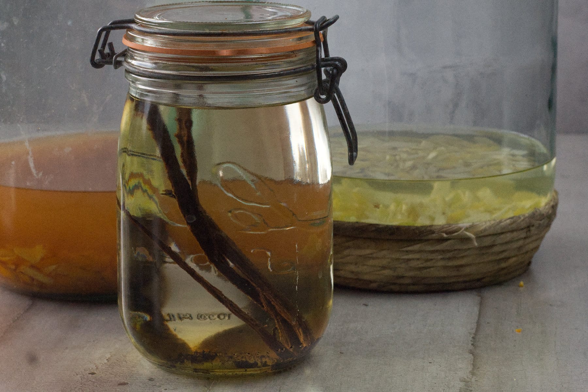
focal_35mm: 75
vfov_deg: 18.2
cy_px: 196
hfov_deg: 27.0
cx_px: 294
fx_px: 1225
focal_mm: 50
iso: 1600
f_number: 8
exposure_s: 1/100
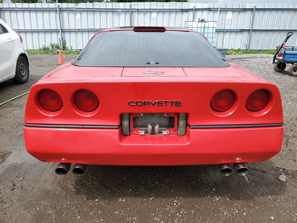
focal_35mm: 26
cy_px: 112
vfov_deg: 53.1
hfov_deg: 67.3
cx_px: 148
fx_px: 223
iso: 50
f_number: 1.5
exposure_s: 1/2500
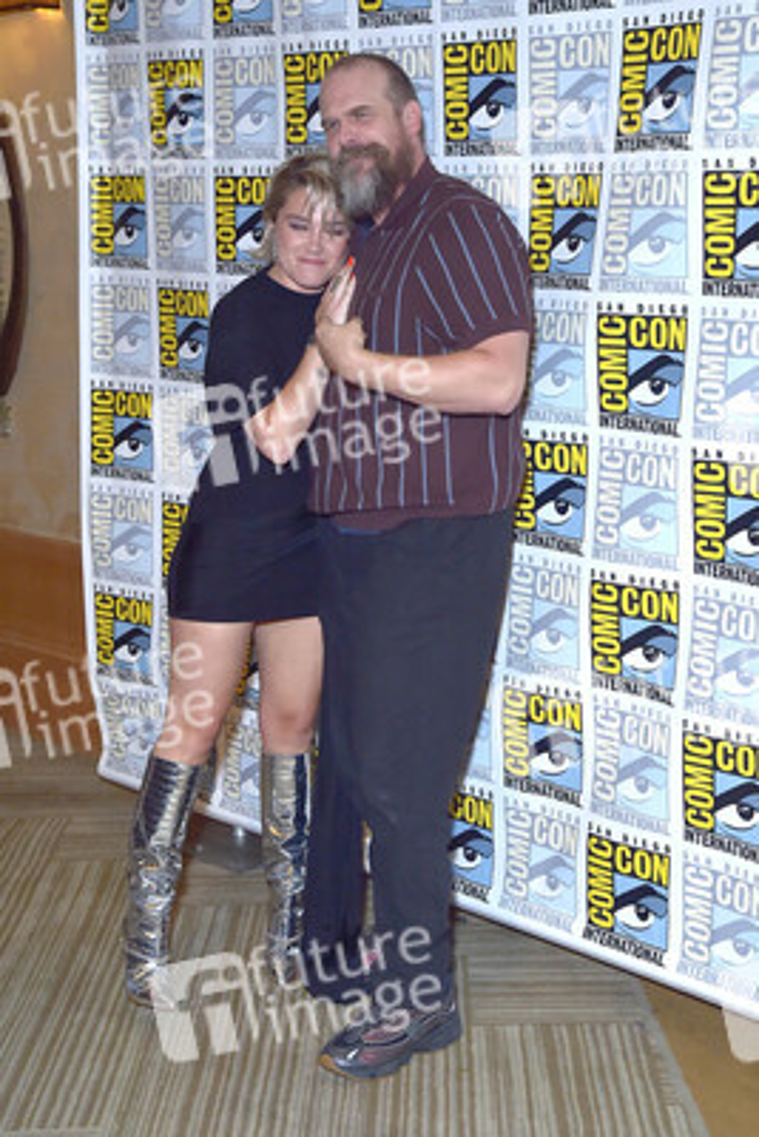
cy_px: 568
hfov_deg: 28.1
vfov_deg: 41.1
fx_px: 1517
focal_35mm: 48
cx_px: 380
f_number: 6.3
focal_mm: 48
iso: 1000
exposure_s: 1/250
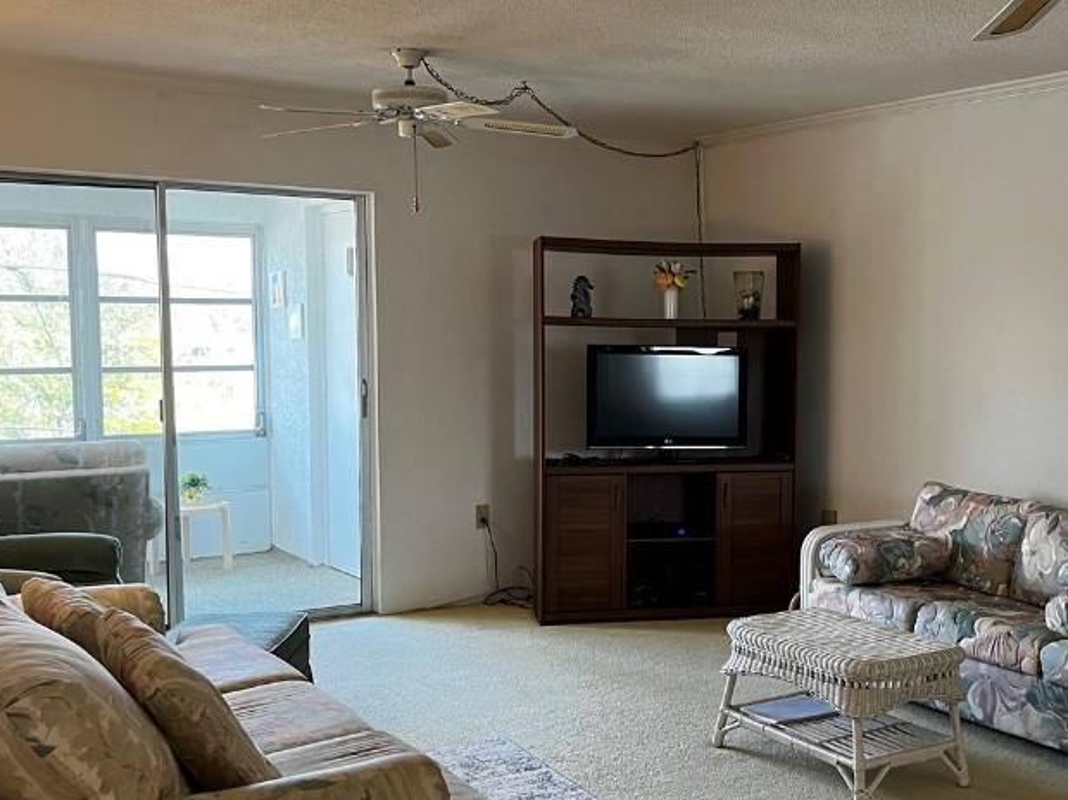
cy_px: 414
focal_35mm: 43
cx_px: 719
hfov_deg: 43.2
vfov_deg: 33.6
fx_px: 1326
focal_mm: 5.1
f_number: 1.6
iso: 100
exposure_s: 1/60
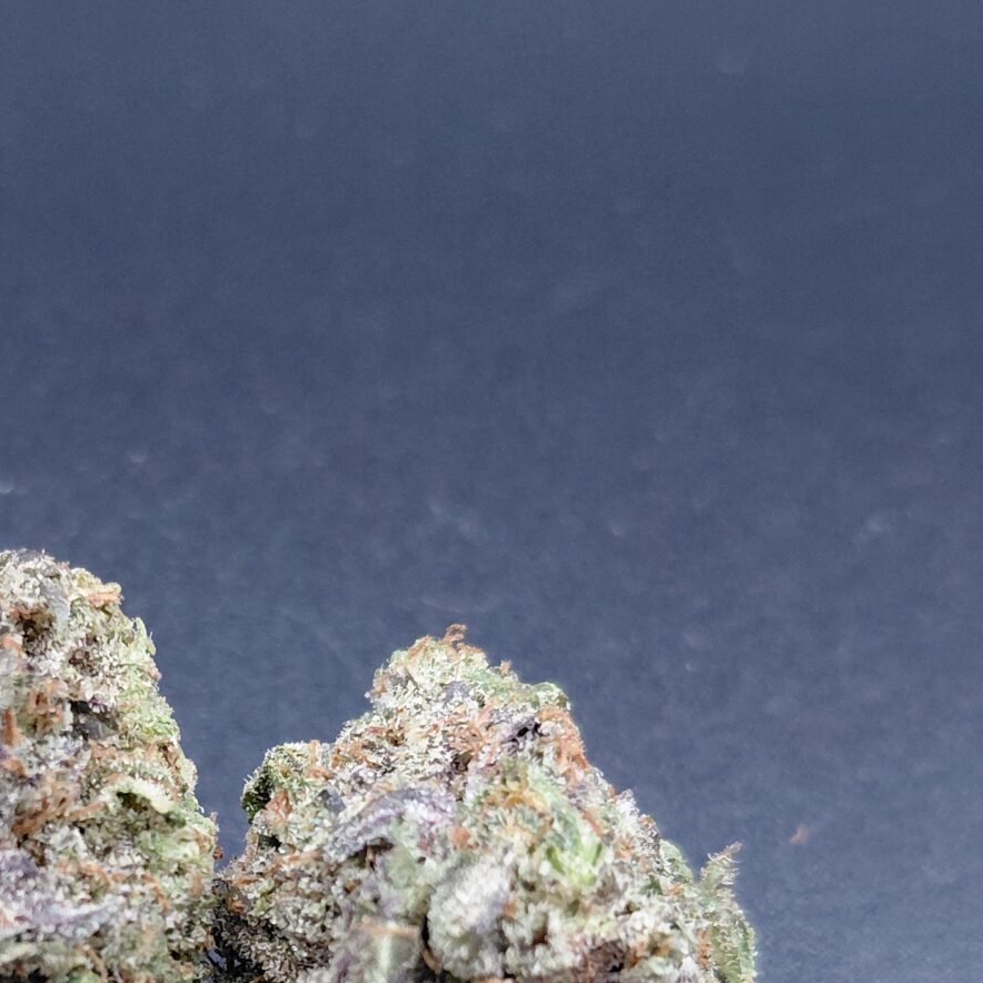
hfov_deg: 26.0
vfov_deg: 25.6
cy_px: 970
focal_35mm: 64
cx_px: 106
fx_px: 2056
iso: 160
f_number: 1.8
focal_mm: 4.69
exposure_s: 1/58.9
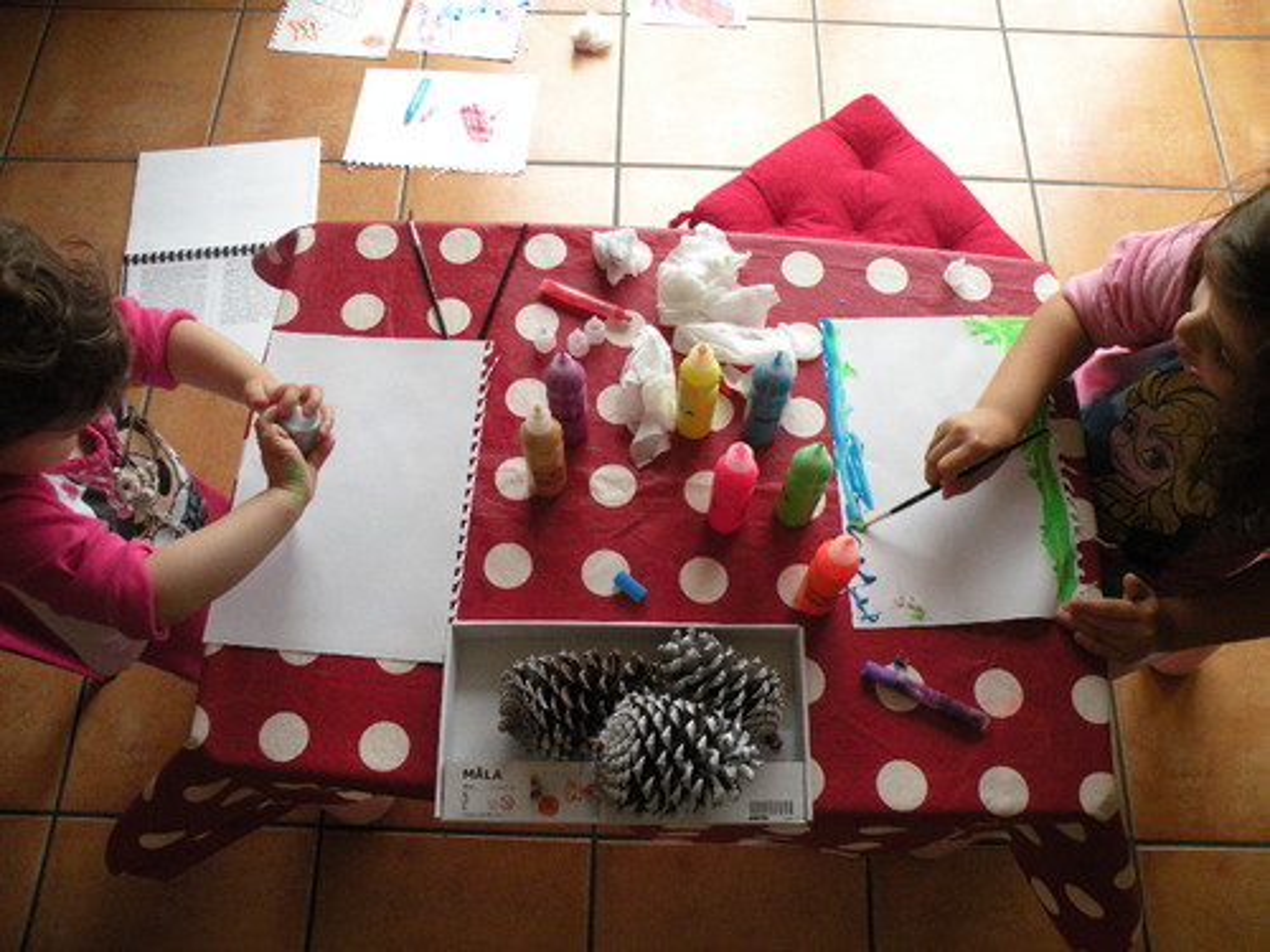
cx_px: 635
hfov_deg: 65.3
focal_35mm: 27
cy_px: 476
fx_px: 991
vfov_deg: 51.4
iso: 383
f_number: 2.8
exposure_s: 1/60
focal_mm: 4.7
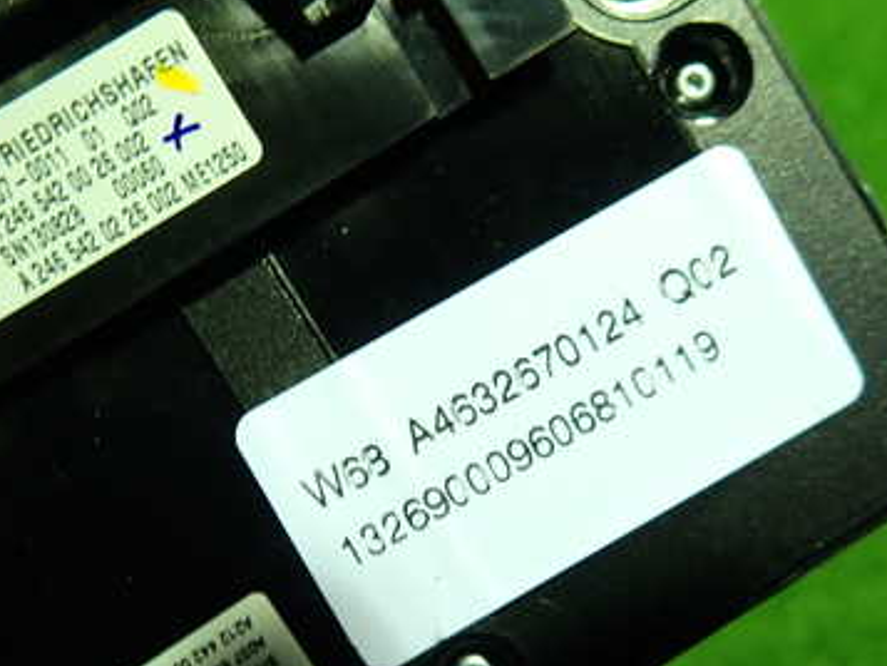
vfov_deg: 33.8
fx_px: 1077
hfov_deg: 44.7
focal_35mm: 42
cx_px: 400
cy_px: 480
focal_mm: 4.5
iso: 200
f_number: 2
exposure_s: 1/30
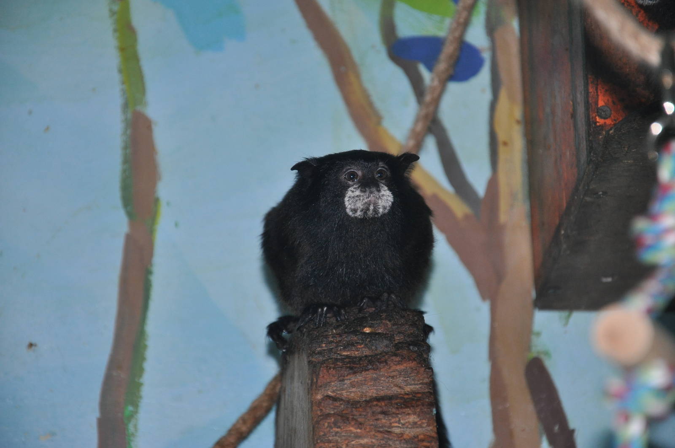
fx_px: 2950
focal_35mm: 158
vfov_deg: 8.7
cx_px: 338
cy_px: 224
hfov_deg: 13.1
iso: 800
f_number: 5.6
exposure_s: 1/60
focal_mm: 105
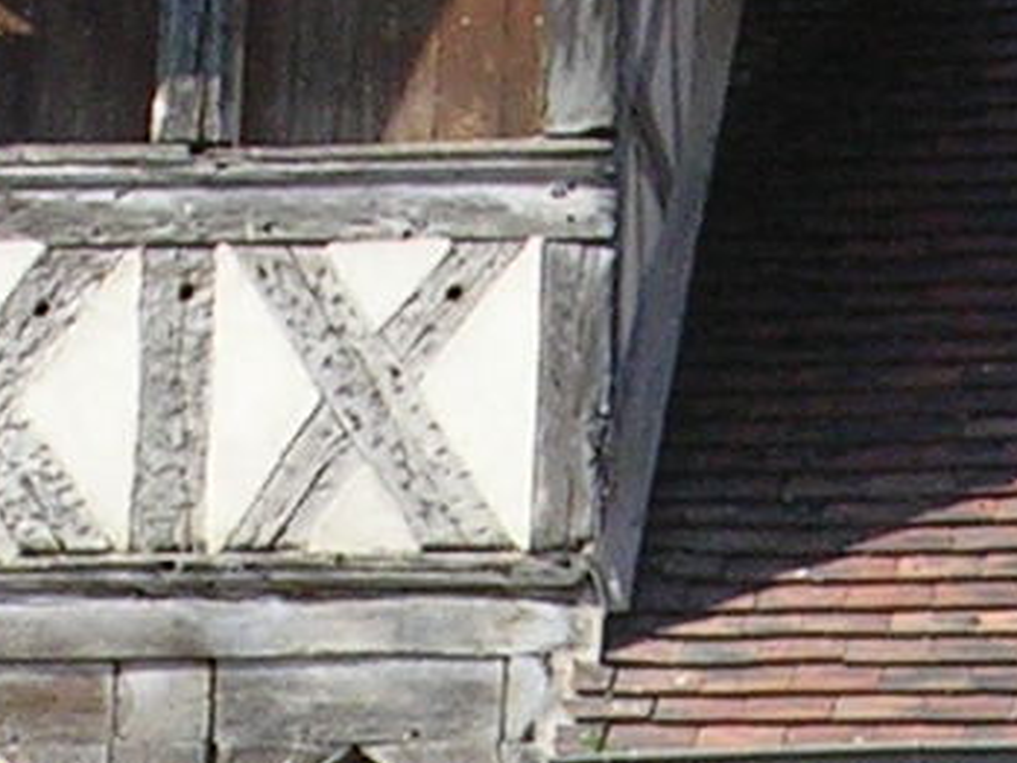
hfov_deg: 6.9
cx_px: 660
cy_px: 1532
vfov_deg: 5.1
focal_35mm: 288
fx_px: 8461
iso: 71
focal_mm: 7.5
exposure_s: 1/203
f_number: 6.2
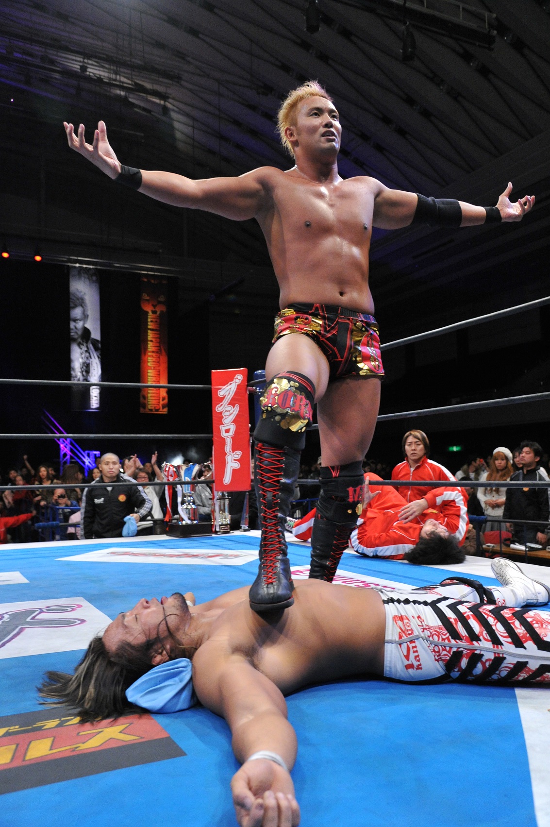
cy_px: 414
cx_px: 275
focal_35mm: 32
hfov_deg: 41.1
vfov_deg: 58.8
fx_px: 734
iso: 6400
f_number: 4.5
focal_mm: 32
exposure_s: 1/800
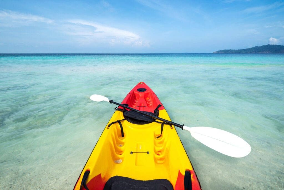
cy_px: 95
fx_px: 126
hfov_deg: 96.7
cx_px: 142
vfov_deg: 73.8
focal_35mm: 16
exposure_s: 1/320
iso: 100
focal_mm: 16
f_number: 8
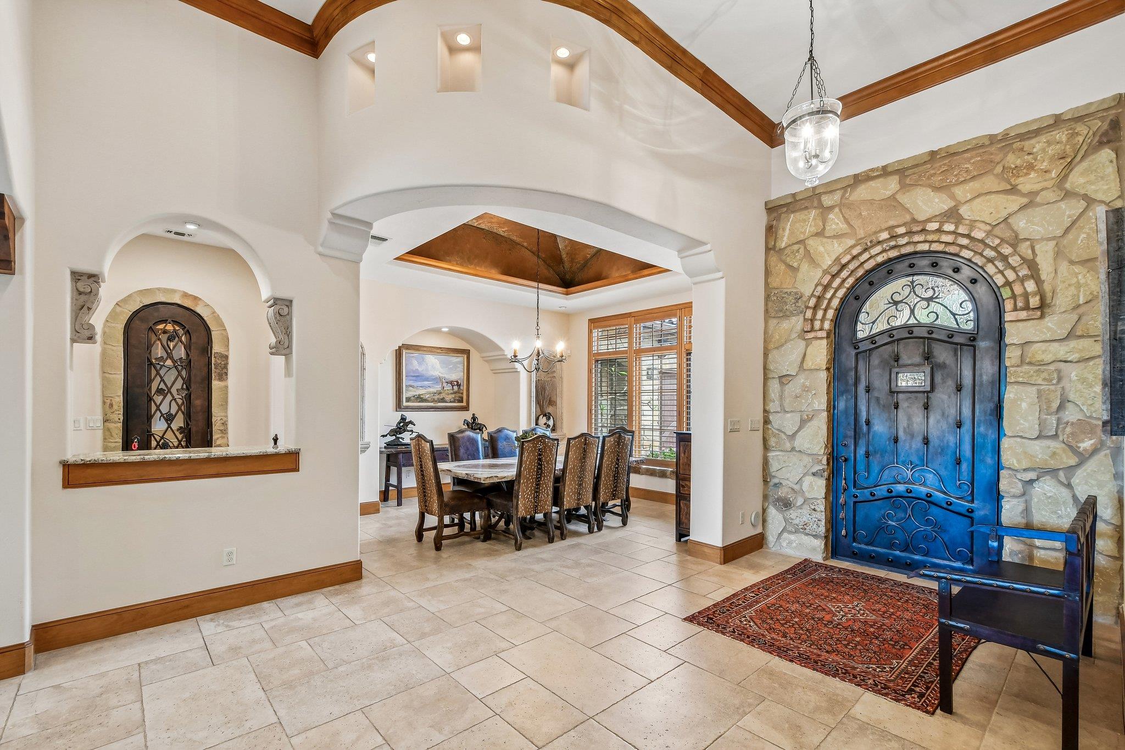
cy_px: 375
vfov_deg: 77.3
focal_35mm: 15
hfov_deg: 100.4
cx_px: 562
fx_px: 469
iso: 400
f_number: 8
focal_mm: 10
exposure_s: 1/8
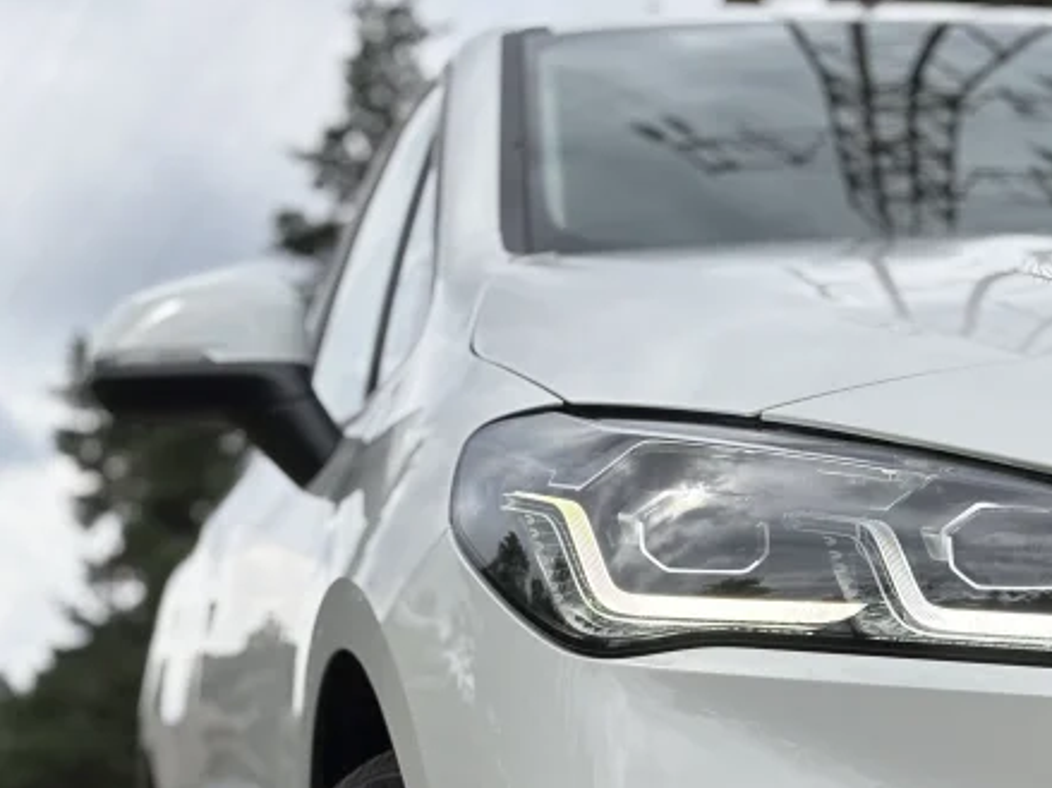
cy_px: 866
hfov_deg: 19.3
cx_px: 764
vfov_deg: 14.3
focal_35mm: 101
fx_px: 3069
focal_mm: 5.96
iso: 32
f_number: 1.6
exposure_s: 1/1984
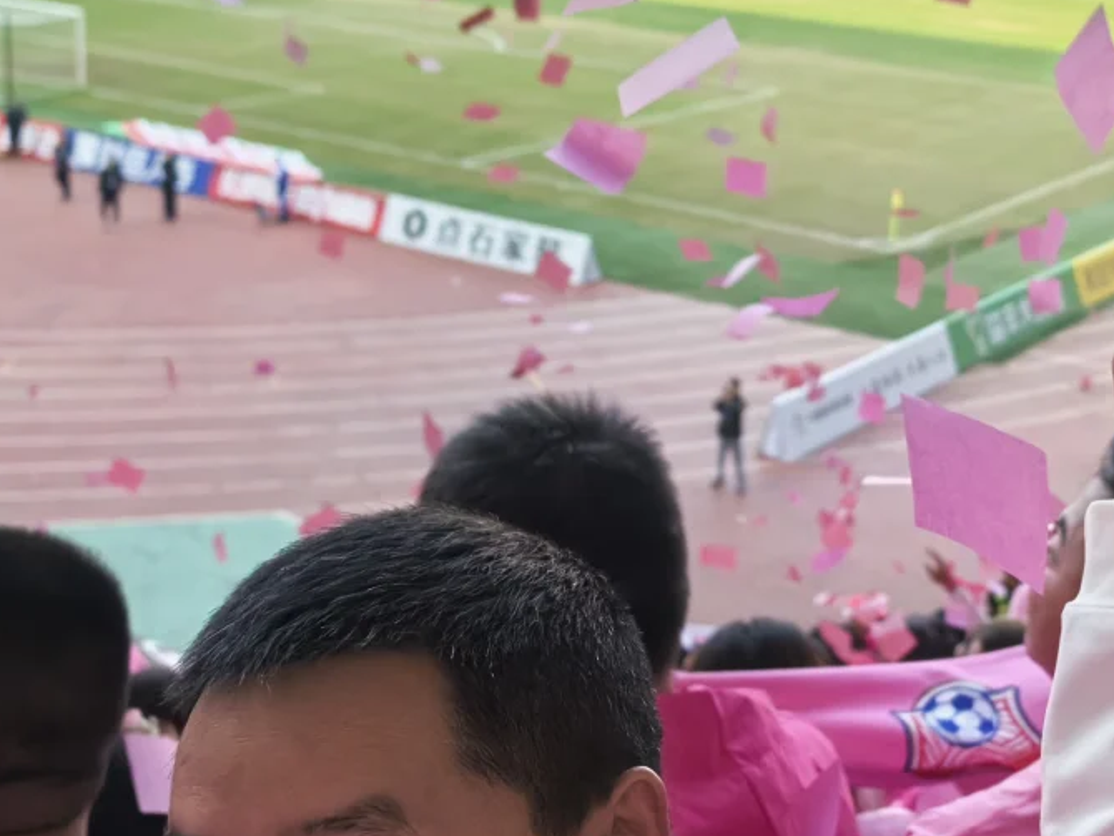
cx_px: 820
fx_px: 1867
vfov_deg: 24.4
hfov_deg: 32.7
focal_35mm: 58
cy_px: 55
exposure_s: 1/2242
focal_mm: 8.5
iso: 160
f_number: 2
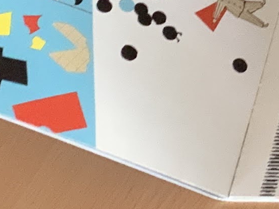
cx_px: 261
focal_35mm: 212
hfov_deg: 9.3
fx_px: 1709
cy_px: -57
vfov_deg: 6.9
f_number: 1.8
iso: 250
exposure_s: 1/60
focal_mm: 3
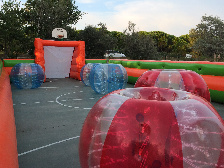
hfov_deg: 60.0
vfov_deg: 46.8
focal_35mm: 30
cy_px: 86
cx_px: 110
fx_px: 194
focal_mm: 4.15
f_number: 2.2
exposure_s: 1/360
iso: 32
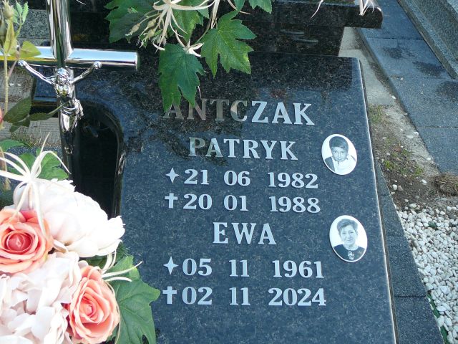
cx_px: 229
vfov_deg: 32.2
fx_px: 595
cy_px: 172
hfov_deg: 42.1
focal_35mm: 45
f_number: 3.2
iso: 80
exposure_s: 1/80
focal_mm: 6.7
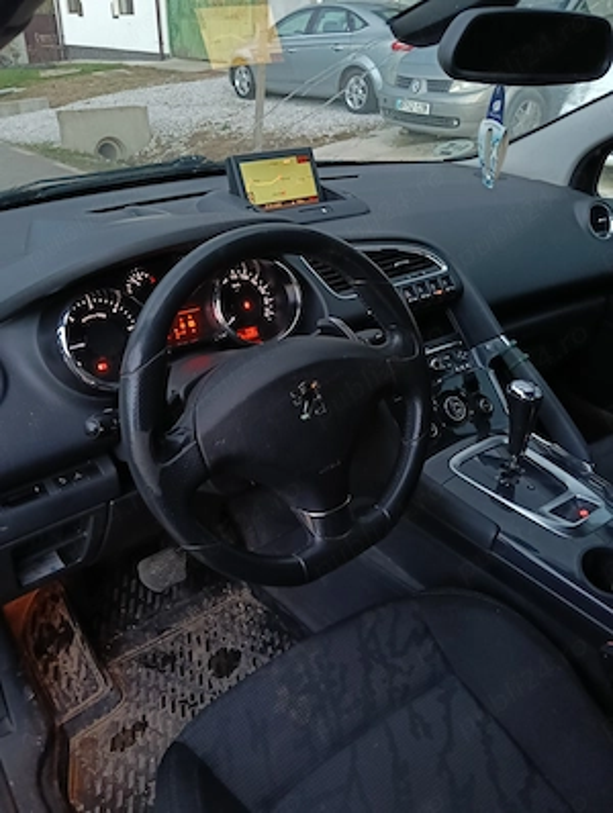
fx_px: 635
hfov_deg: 51.5
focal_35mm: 27
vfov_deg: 65.2
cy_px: 406
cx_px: 306
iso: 400
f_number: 1.8
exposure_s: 1/33.3
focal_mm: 3.98
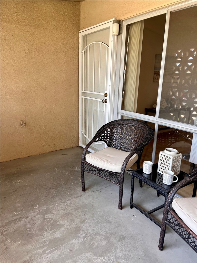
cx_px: 98
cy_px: 132
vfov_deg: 67.3
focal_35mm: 26
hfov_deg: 53.1
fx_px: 197
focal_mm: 5.1
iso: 64
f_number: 1.6
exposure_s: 1/122
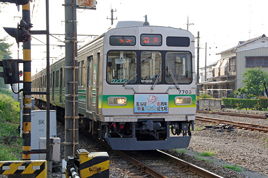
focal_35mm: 67
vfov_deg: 20.3
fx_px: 498
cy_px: 89
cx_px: 134
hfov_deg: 30.1
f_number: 6.7
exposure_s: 1/750
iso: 800
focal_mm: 45
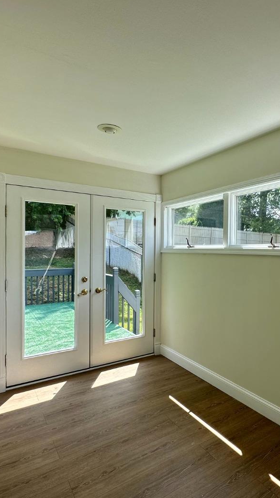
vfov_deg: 81.2
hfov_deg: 49.9
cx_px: 201
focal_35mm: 22
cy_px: 255
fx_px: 290
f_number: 2.2
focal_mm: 2.22
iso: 40
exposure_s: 1/385
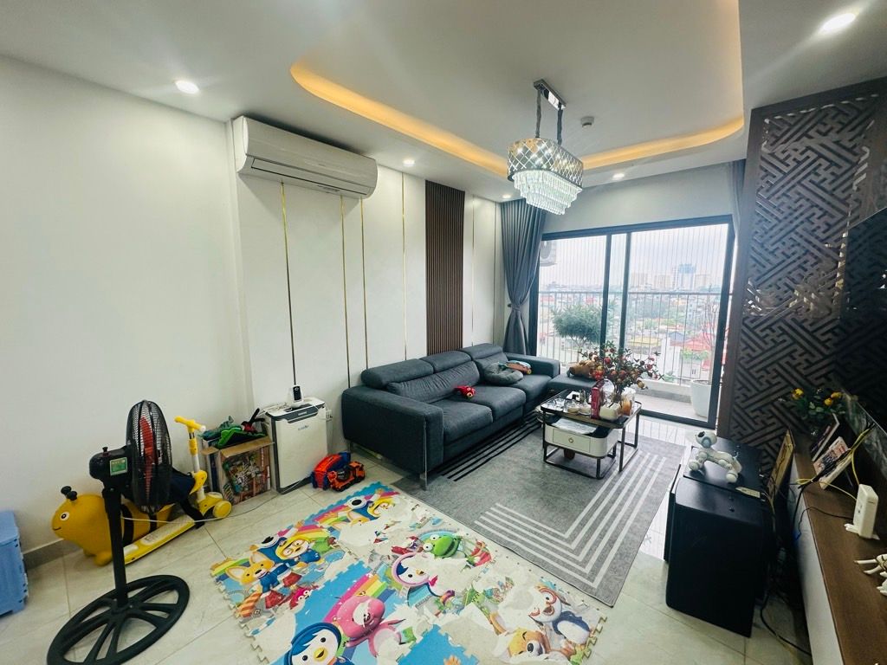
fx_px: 359
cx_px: 444
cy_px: 332
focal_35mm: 14
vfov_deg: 85.7
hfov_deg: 102.1
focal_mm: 2.22
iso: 64
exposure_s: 1/100
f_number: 2.2
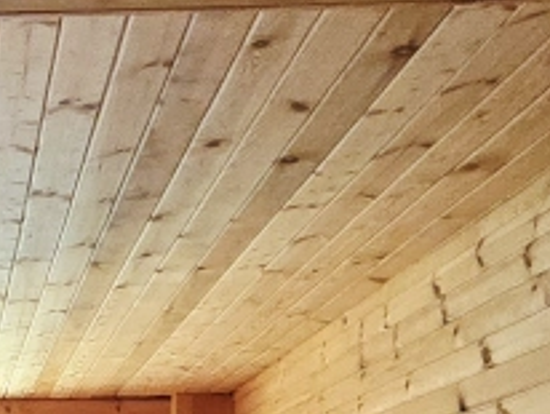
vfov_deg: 16.0
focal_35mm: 79
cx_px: -120
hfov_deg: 22.6
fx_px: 1257
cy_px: 731
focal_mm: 2.2
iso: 640
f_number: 2.2
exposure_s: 1/60.2
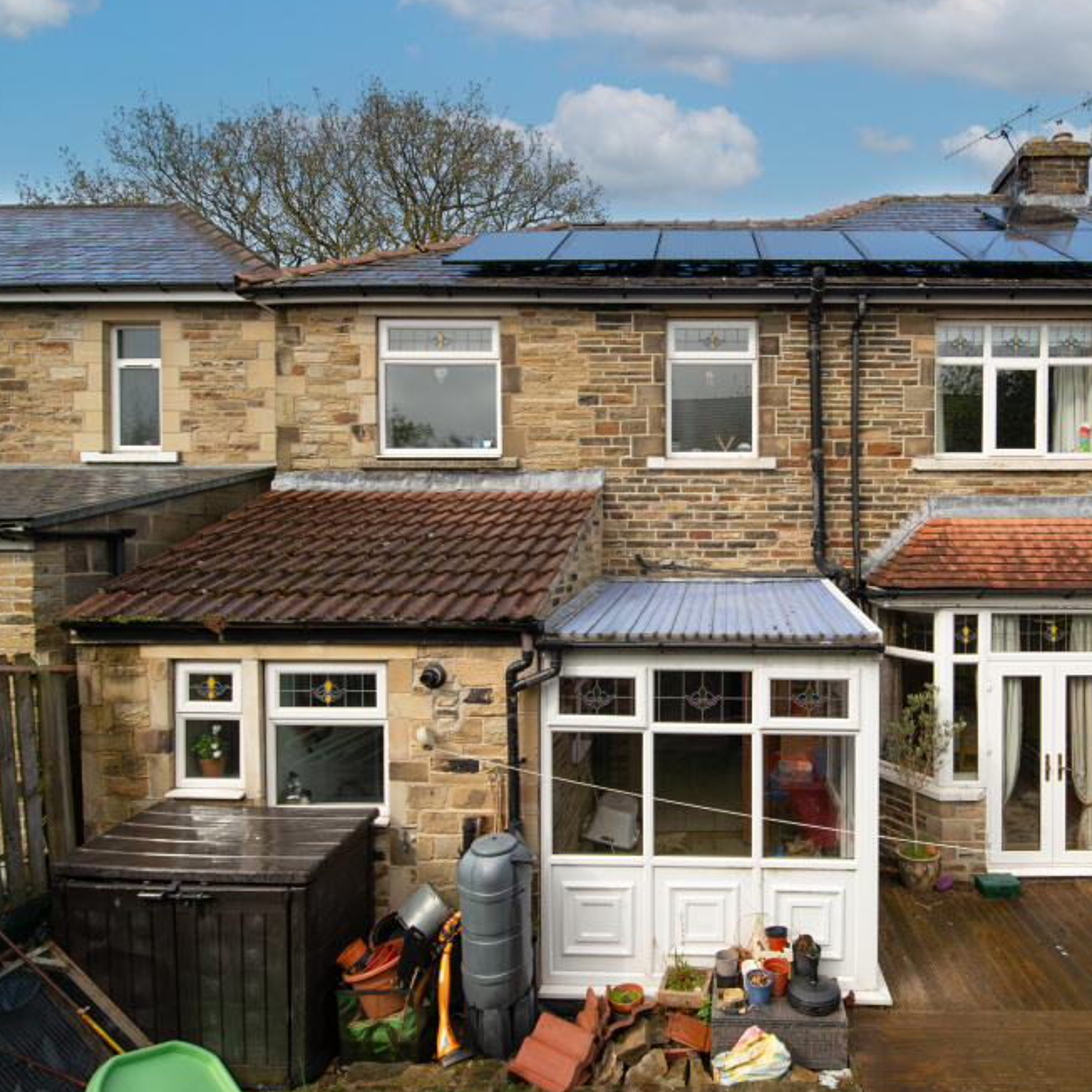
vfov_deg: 74.8
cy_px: 555
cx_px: 711
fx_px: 714
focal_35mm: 20
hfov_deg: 73.0
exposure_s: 1/200
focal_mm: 15
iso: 200
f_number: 7.1
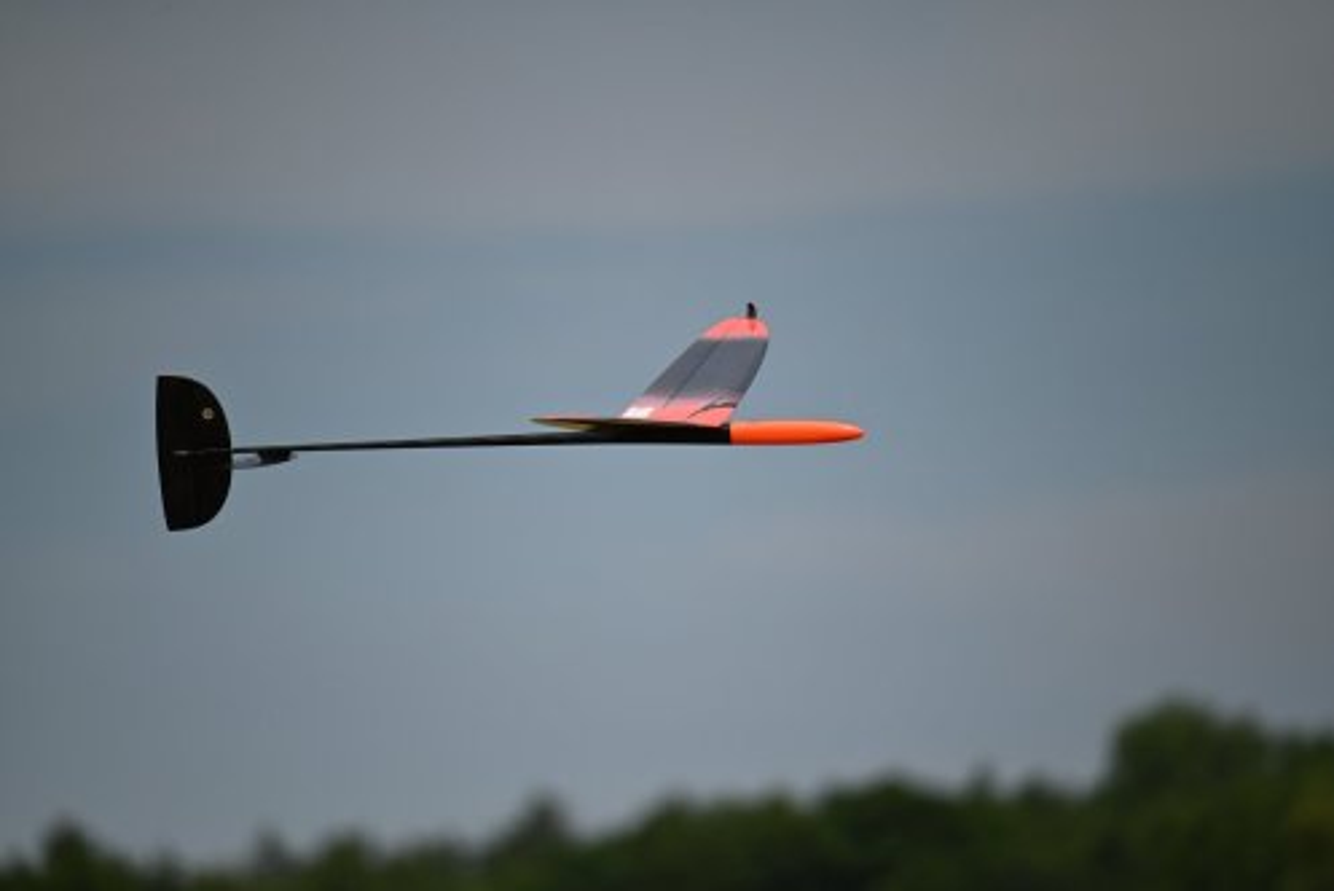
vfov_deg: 3.4
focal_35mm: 400
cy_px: 446
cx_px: 667
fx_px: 14830
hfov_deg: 5.2
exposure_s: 1/6400
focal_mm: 400
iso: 640
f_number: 6.3
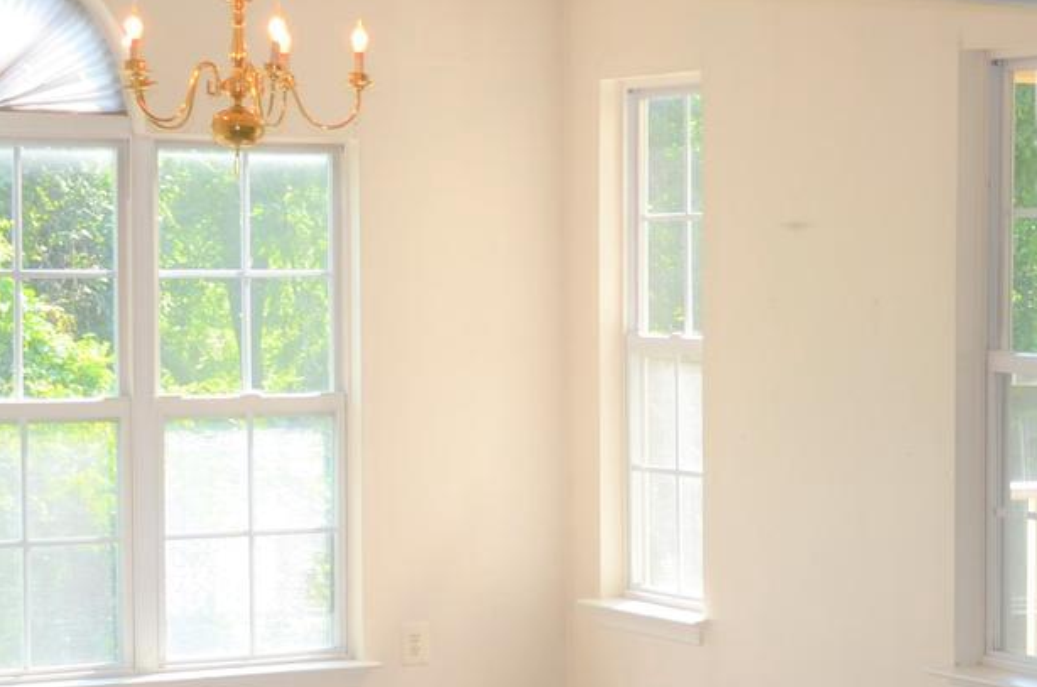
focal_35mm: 110
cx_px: 1132
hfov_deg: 18.0
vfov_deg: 12.4
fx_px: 3163
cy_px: 441
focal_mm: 22
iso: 180
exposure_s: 1/200
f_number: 3.8
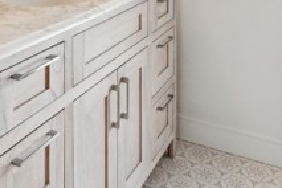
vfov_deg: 23.6
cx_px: 131
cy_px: -78
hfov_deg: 41.1
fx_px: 376
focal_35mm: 48
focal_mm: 16
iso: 400
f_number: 8
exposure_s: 1/3.33
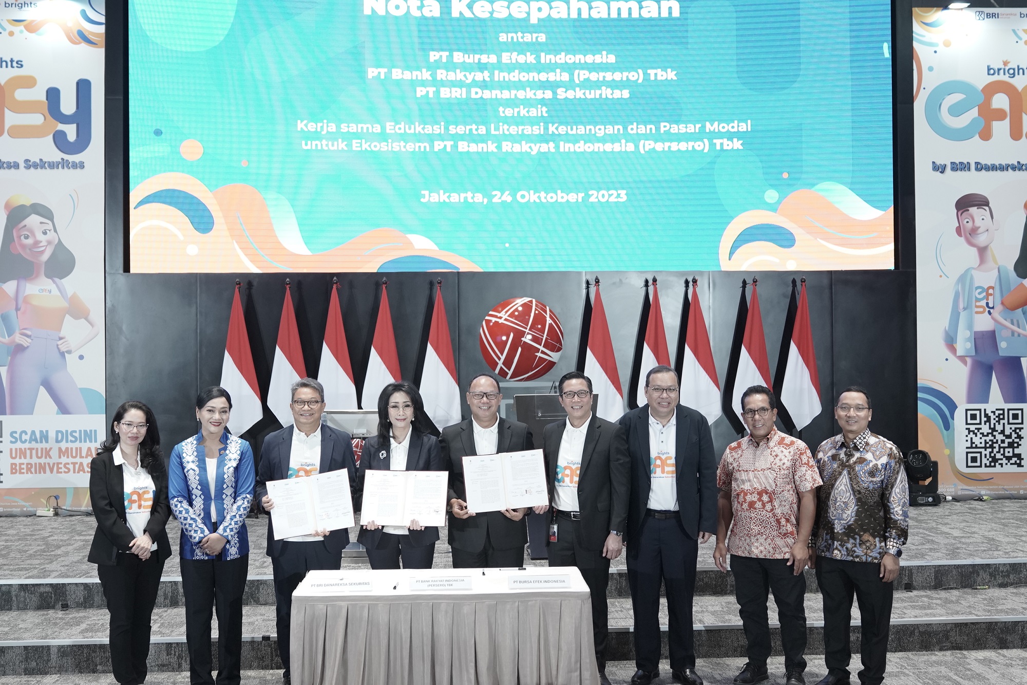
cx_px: 514
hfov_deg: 53.1
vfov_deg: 36.9
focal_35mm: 36
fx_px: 1027
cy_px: 342
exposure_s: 1/125
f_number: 2.8
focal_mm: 24
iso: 1250
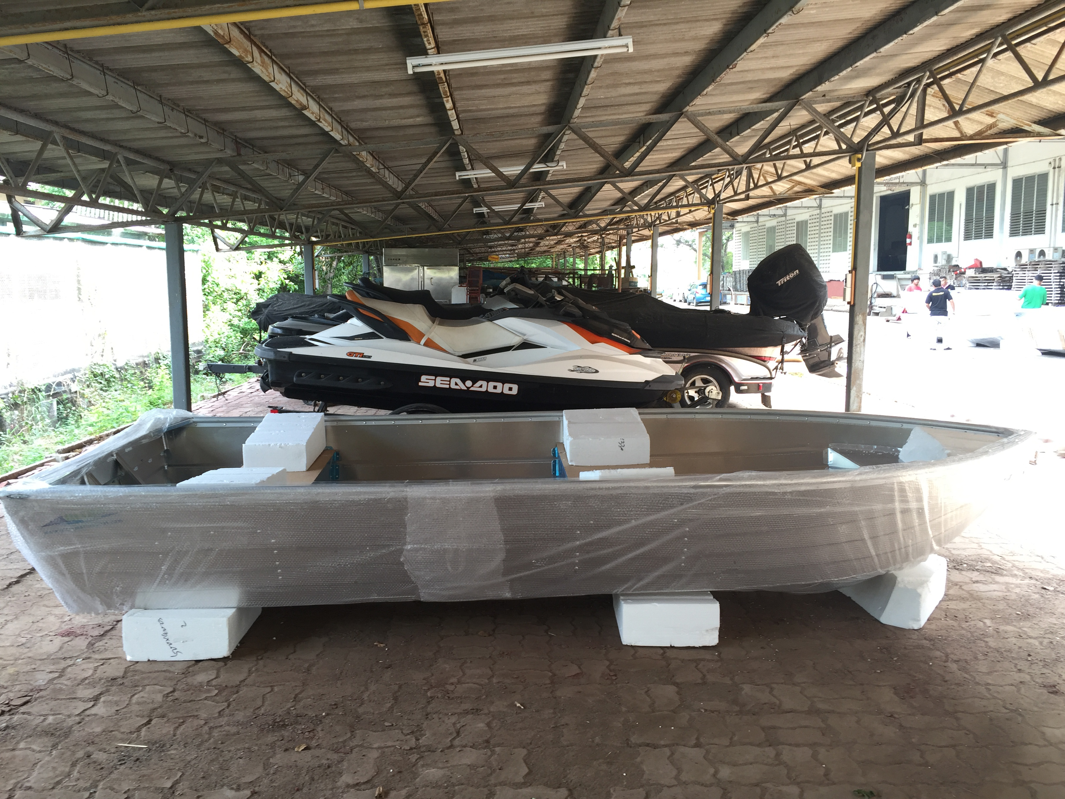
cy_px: 400
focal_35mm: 29
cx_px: 532
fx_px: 892
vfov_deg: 48.2
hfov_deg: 61.7
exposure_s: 1/50
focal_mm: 4.15
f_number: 2.2
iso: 40
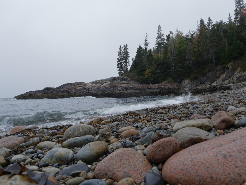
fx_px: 178
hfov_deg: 69.4
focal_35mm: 25
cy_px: 90
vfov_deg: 54.9
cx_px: 122
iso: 200
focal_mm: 12
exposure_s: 1/400
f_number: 4
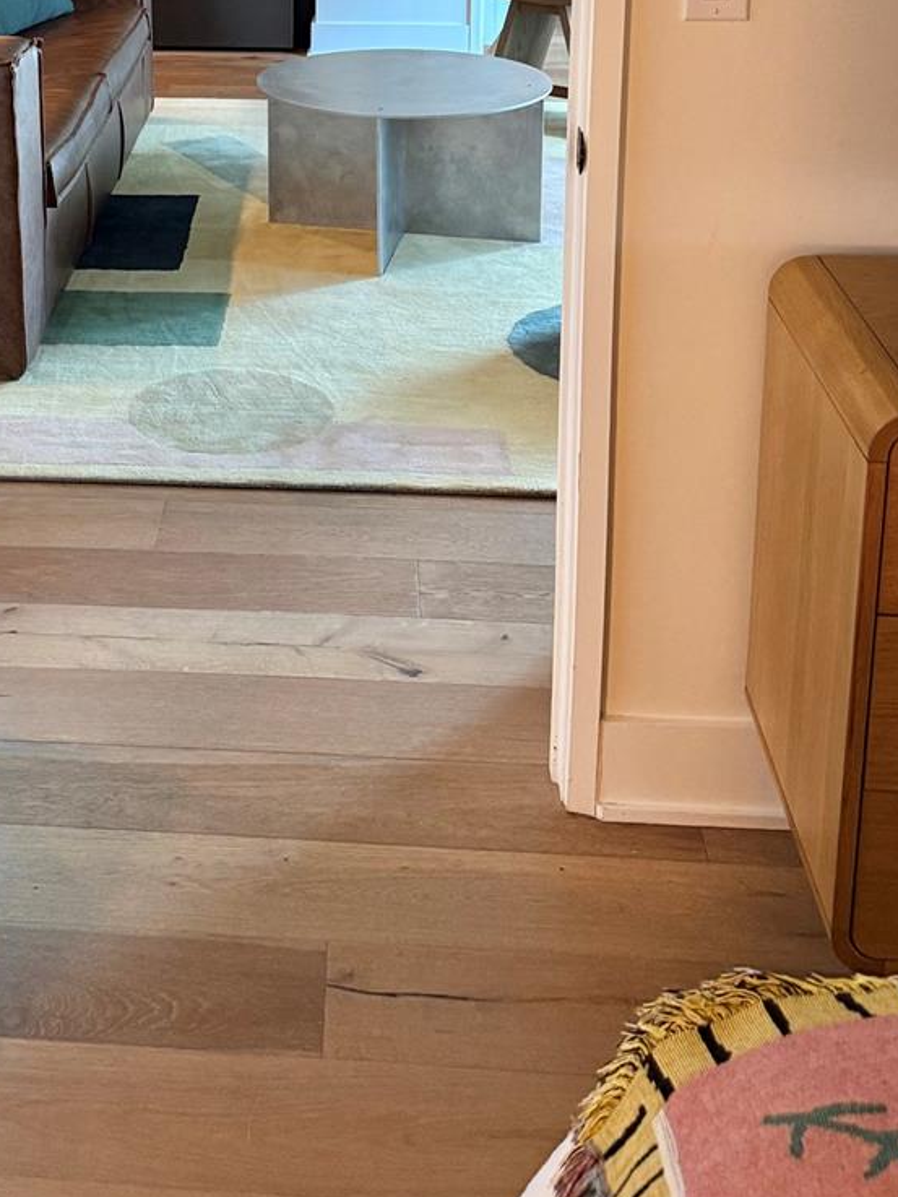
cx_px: 214
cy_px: 47
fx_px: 1729
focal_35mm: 50
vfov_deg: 35.2
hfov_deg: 28.6
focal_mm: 6.76
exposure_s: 1/60
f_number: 1.78
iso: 250
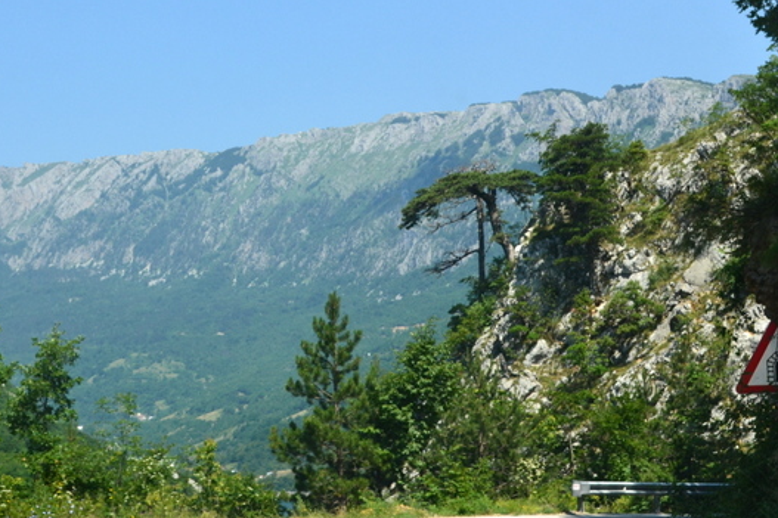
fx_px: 1723
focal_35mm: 80
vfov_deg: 17.1
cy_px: 201
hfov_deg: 25.3
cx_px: 264
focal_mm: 35
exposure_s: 1/320
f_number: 10
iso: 400
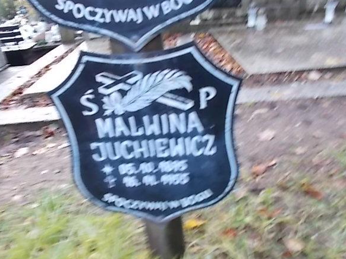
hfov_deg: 55.4
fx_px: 330
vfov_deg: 42.9
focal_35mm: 33
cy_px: 122
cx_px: 166
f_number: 3.4
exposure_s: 1/20
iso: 200
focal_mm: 5.3
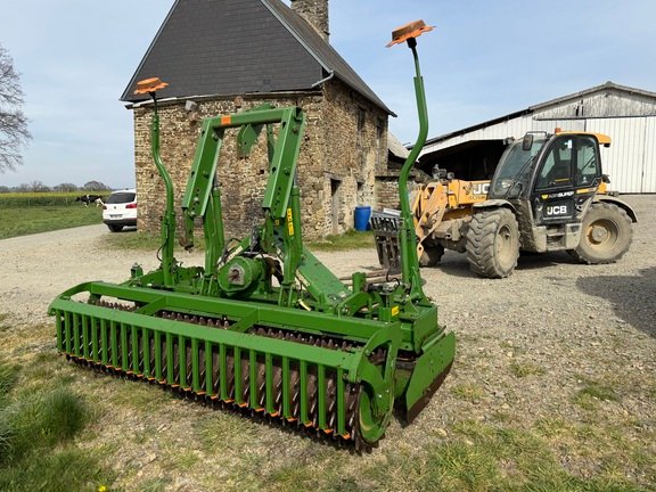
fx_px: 474
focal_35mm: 25
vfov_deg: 54.9
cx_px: 333
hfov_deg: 69.4
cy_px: 239
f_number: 1.78
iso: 80
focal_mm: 6.76
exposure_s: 1/4405
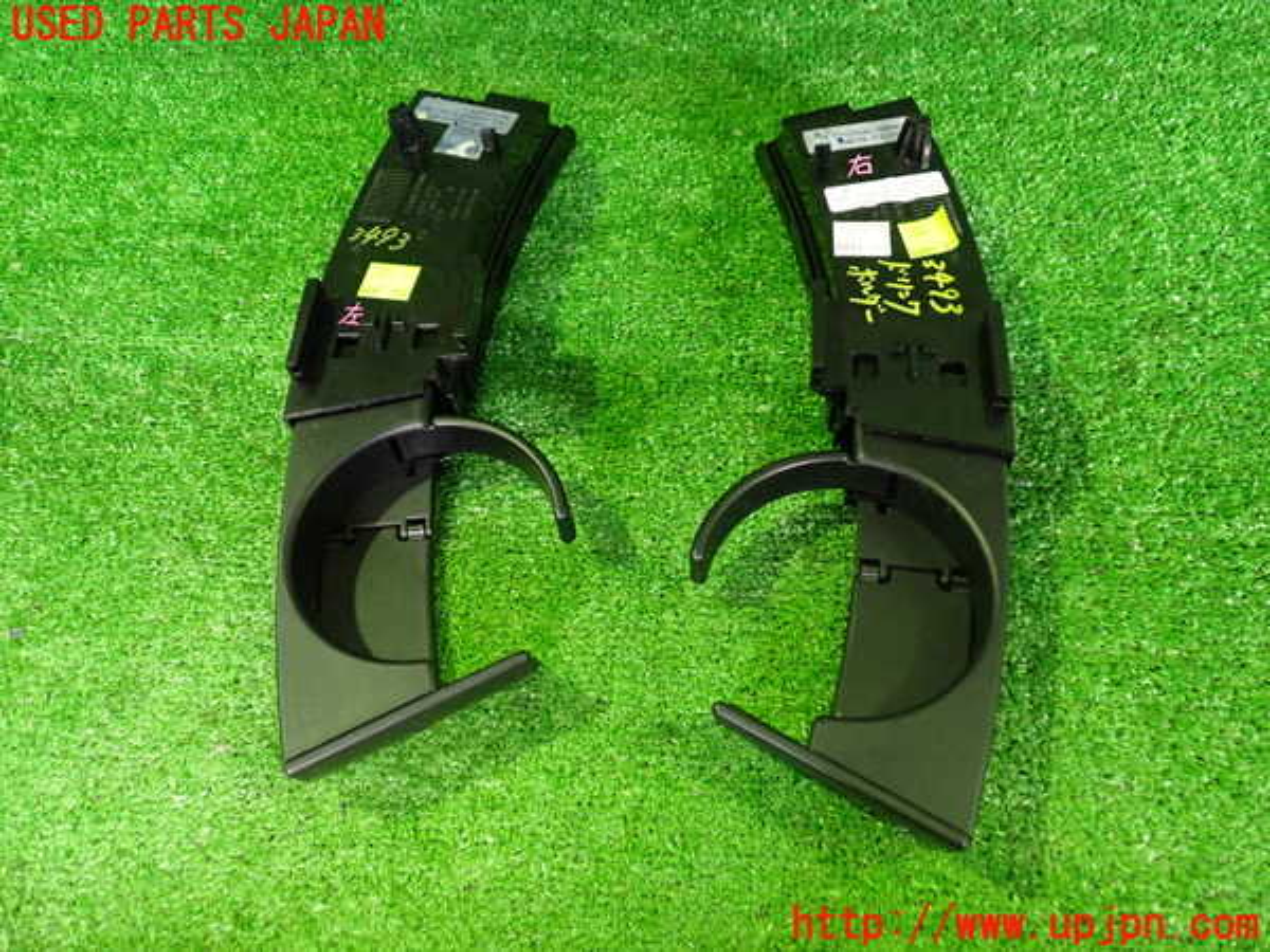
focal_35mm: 30
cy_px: 476
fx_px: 1101
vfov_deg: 46.8
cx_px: 635
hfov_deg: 60.0
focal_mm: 5.4
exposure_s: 1/25
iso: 800
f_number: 2.3
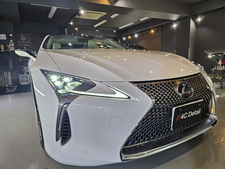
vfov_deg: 58.9
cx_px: 112
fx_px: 149
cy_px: 84
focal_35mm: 23
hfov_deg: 73.9
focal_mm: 6.3
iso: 40
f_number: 1.7
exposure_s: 1/50
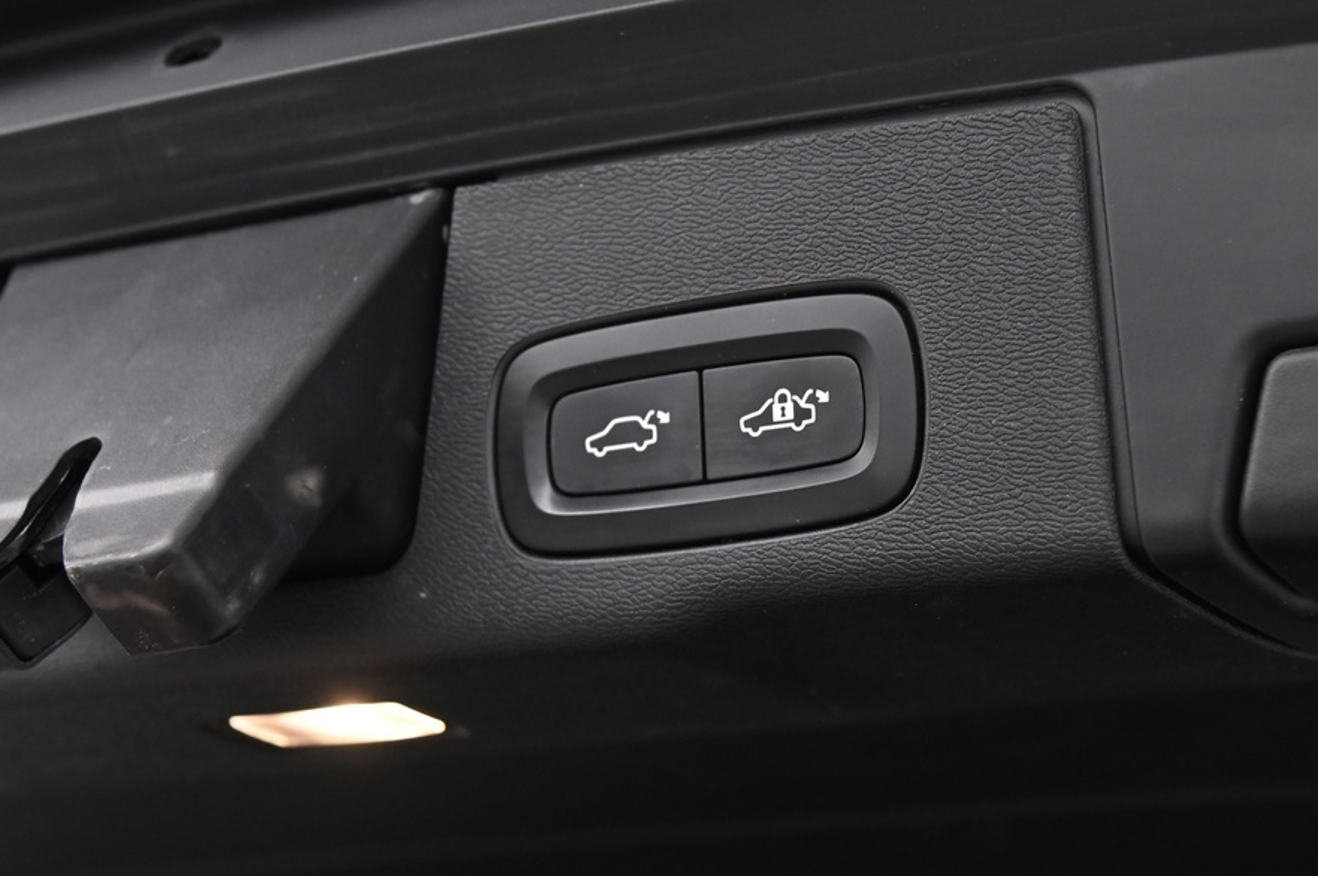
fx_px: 2560
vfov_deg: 19.3
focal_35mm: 70
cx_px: 832
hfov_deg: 28.8
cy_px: 607
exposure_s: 1/100
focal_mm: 38
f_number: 4
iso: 2000
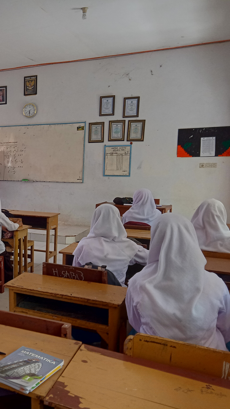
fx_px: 412
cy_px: 205
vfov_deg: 52.8
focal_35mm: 38
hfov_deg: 27.9
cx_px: -34
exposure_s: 1/33.3
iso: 161
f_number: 2.2
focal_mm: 3.46
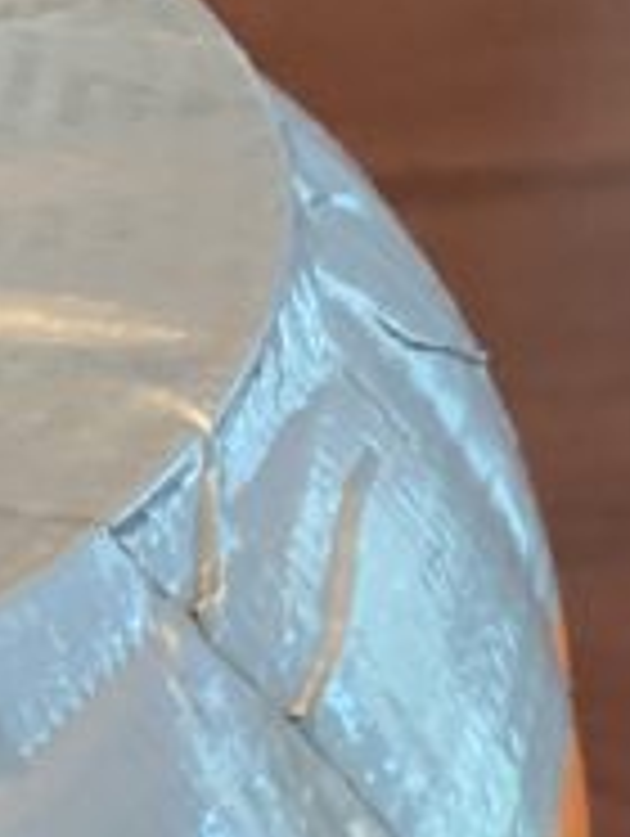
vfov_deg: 12.1
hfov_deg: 9.2
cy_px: 1706
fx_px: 3462
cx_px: -954
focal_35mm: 143
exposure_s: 1/30
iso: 640
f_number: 1.8
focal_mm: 4.25
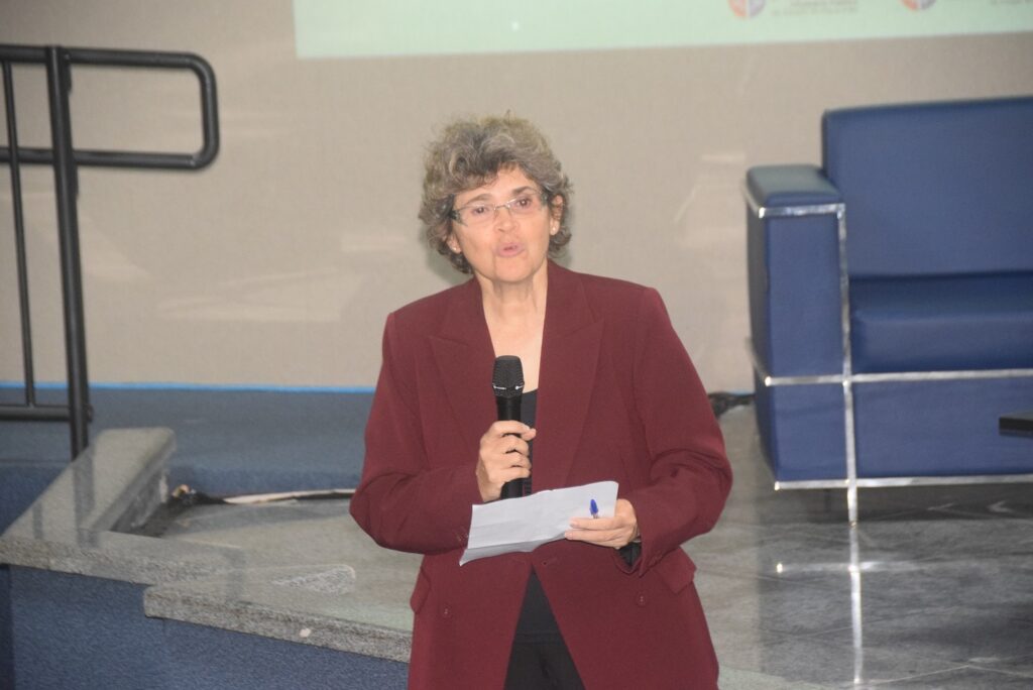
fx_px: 4522
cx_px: 516
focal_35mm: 158
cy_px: 345
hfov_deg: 13.0
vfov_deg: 8.7
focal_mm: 105
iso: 3200
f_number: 5.6
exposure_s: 1/60
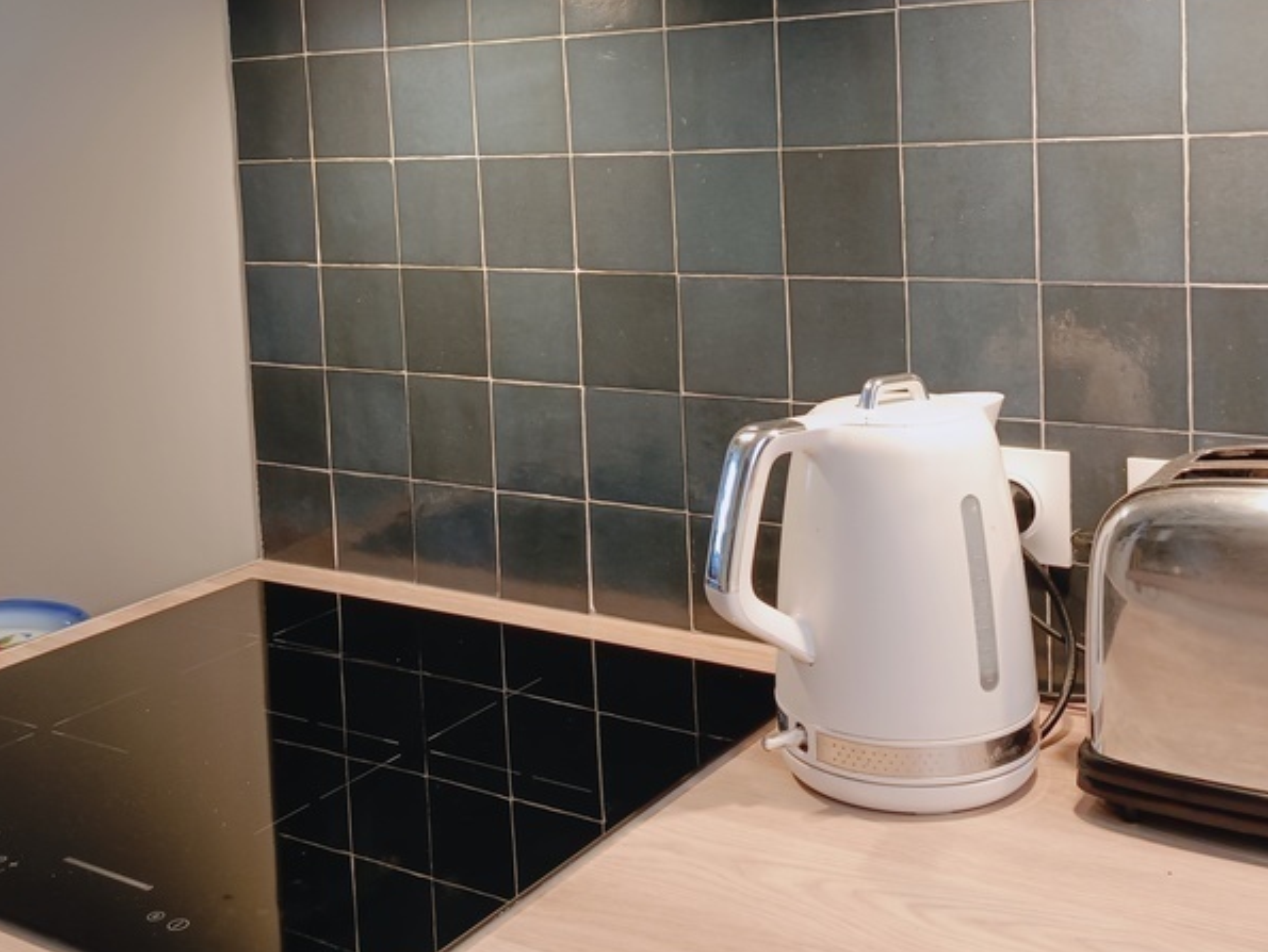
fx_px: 1576
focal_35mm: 43
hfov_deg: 43.8
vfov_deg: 33.1
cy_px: 253
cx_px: 595
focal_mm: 4.71
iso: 1139
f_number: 1.79
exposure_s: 1/25
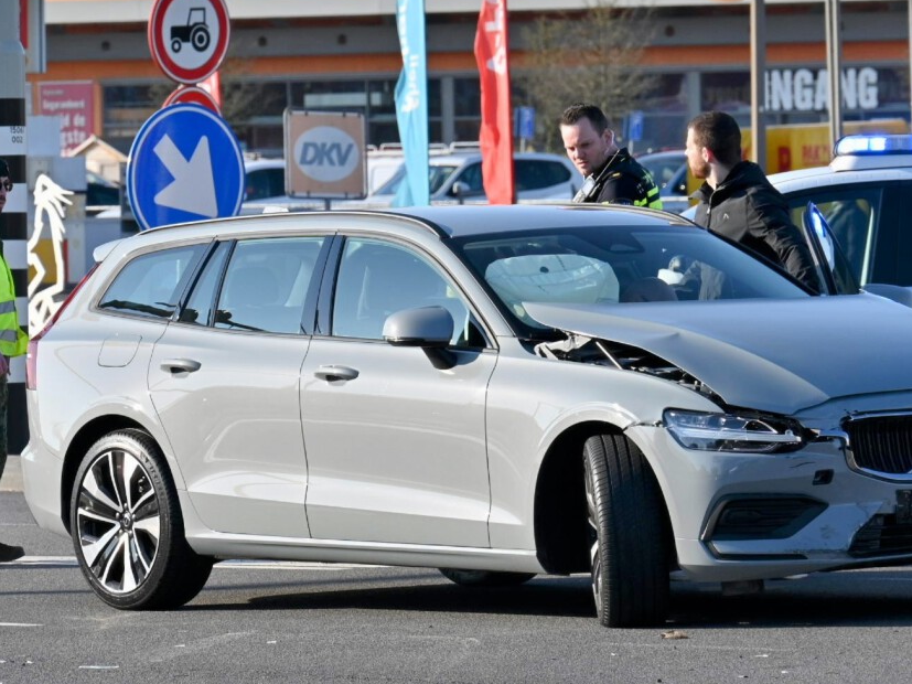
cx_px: 316
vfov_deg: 4.4
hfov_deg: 5.9
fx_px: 8825
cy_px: 162
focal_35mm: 335
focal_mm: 150
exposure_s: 1/640
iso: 250
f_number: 8
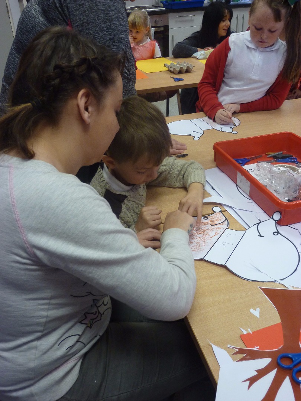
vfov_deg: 56.8
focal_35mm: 32
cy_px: 200
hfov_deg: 44.2
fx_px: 371
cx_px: 150
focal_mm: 5.3
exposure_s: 1/30
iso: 200
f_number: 3.5
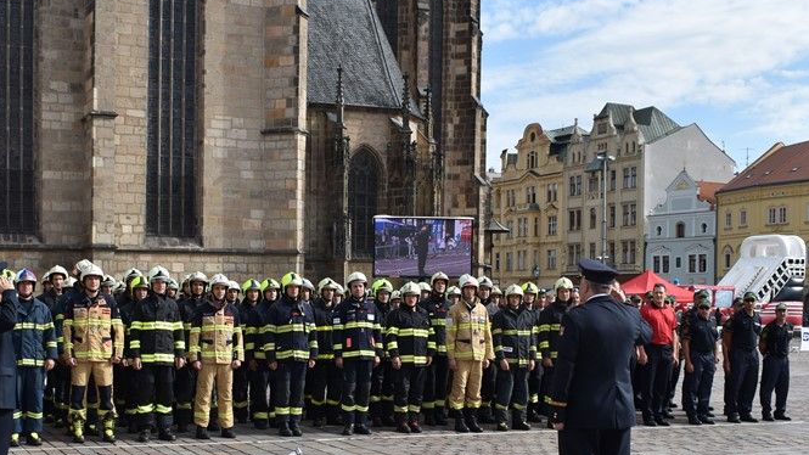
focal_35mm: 51
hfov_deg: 40.6
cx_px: 325
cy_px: 339
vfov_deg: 23.4
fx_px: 1090
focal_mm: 21
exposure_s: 1/250
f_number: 8
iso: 100
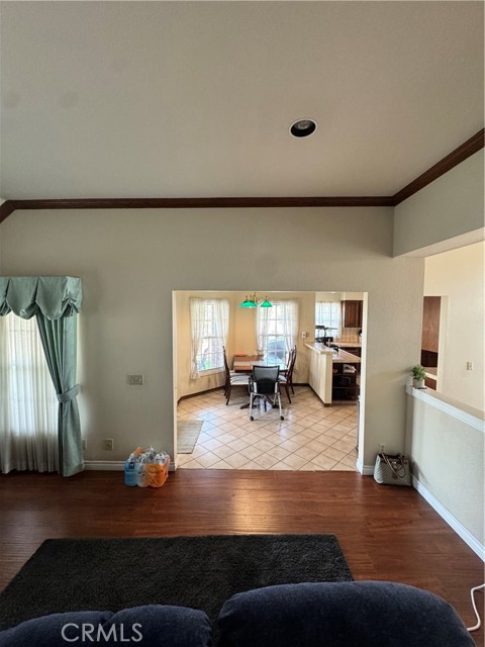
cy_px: 324
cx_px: 242
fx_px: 262
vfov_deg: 102.1
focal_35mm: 14
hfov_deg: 85.7
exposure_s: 1/120
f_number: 2.2
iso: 250
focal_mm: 2.22
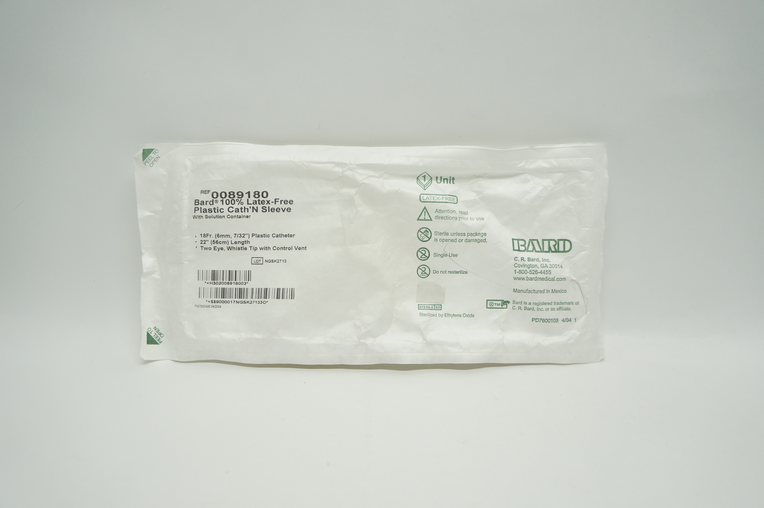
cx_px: 382
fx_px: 572
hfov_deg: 67.4
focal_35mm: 27
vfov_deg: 47.8
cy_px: 254
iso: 400
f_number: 3.5
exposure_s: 1/320
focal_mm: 18
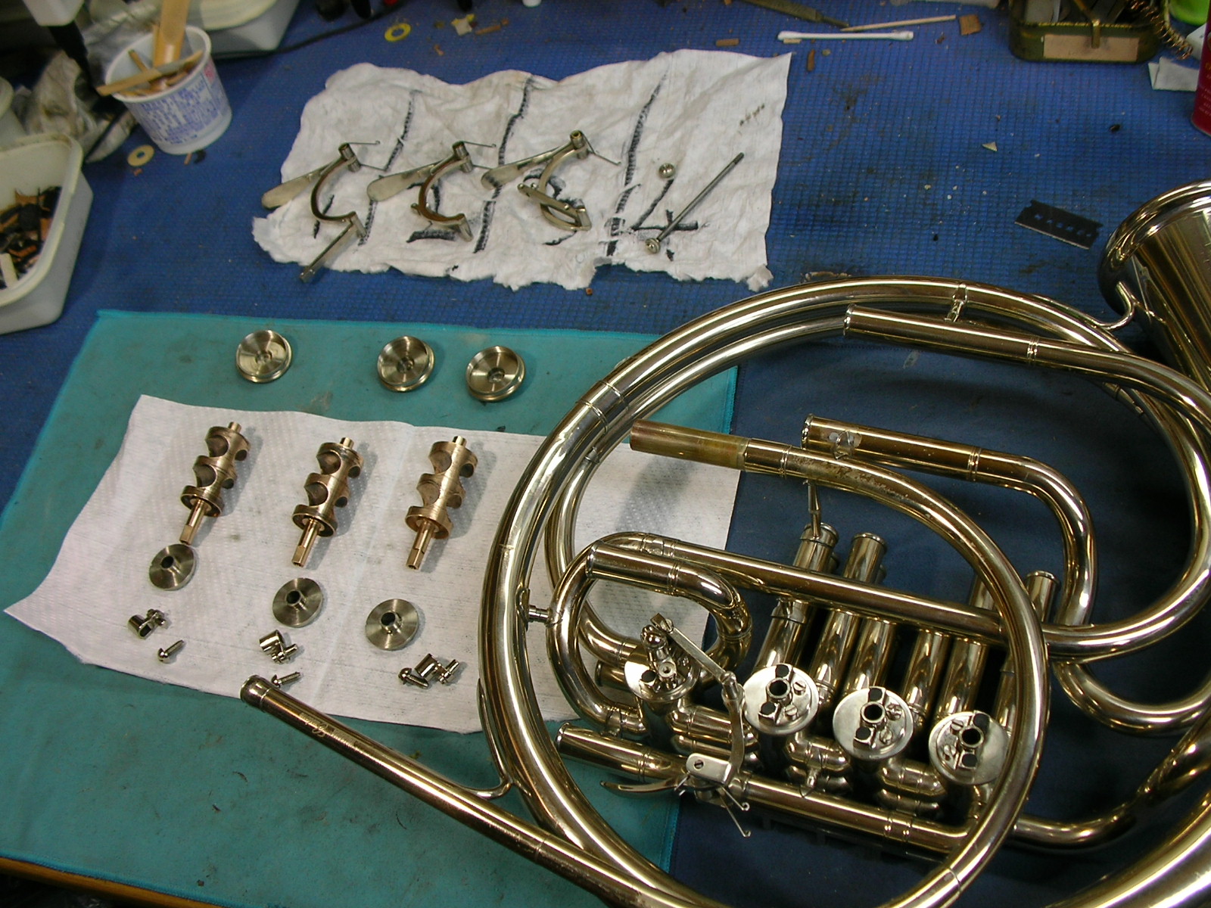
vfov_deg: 37.7
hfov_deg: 49.0
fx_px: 1329
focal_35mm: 38
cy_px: 454
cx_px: 606
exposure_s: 1/30.2
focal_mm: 5.8
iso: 50
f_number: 3.5
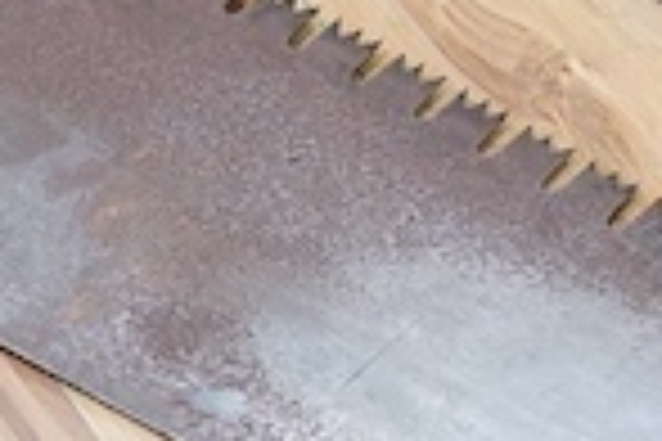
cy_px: 126
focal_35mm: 344
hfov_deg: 5.7
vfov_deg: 4.0
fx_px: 6325
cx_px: 1772
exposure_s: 1/160
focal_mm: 30
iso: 2500
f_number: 5.6
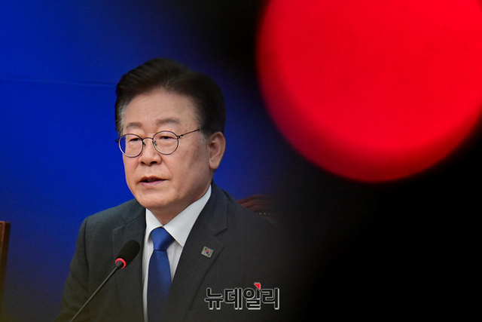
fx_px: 2410
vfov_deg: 7.6
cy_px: 161
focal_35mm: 180
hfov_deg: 11.4
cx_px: 241
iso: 6400
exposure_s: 1/640
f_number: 5.3
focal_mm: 180
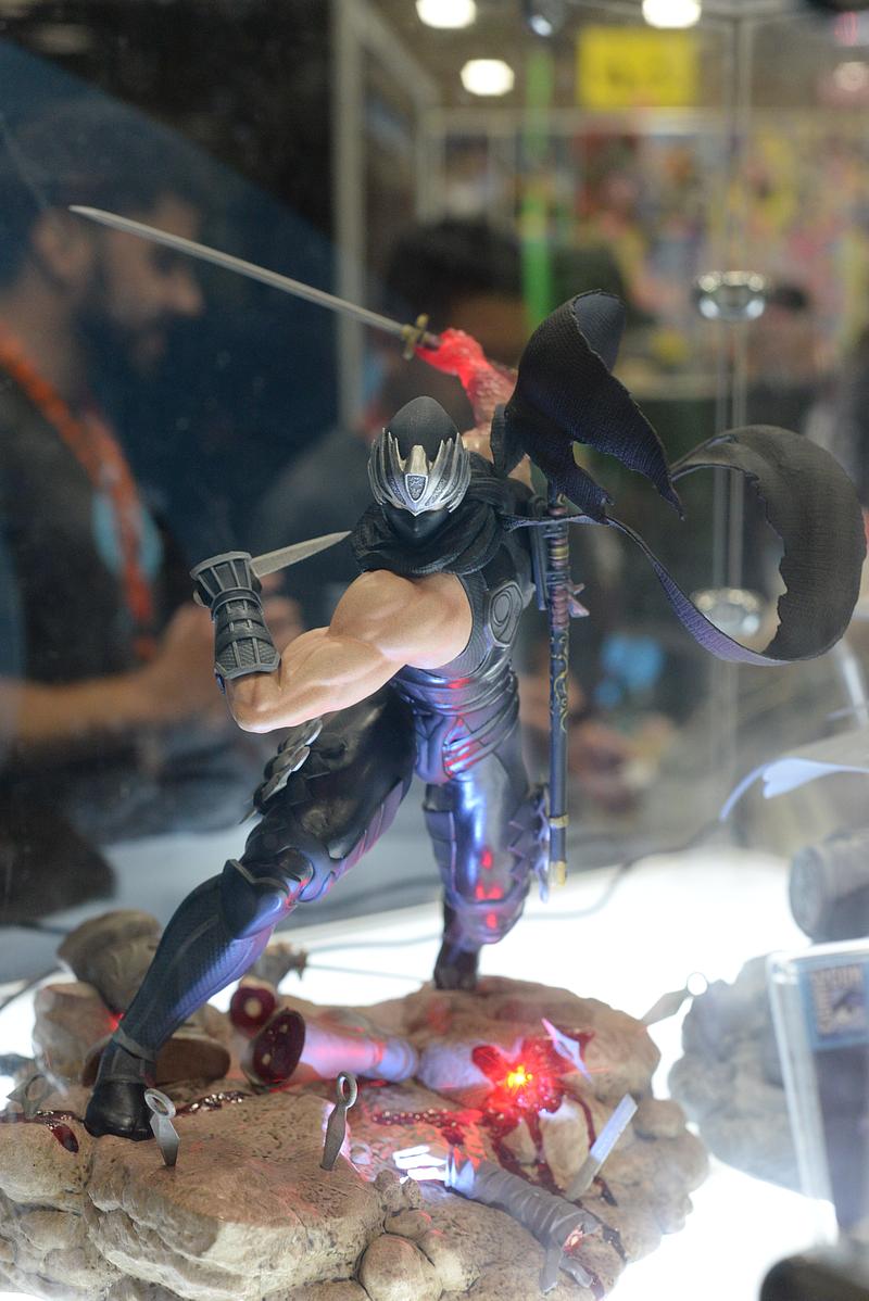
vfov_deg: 39.6
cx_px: 434
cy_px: 650
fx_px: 1808
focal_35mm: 50
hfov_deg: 27.0
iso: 3200
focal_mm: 50
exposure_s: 1/100
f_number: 6.3
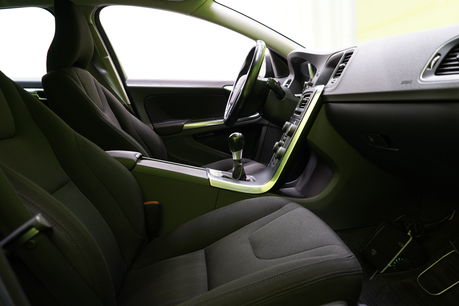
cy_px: 153
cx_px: 230
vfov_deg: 46.4
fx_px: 357
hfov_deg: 65.5
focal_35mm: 28
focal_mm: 28
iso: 1600
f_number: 5
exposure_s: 1/20
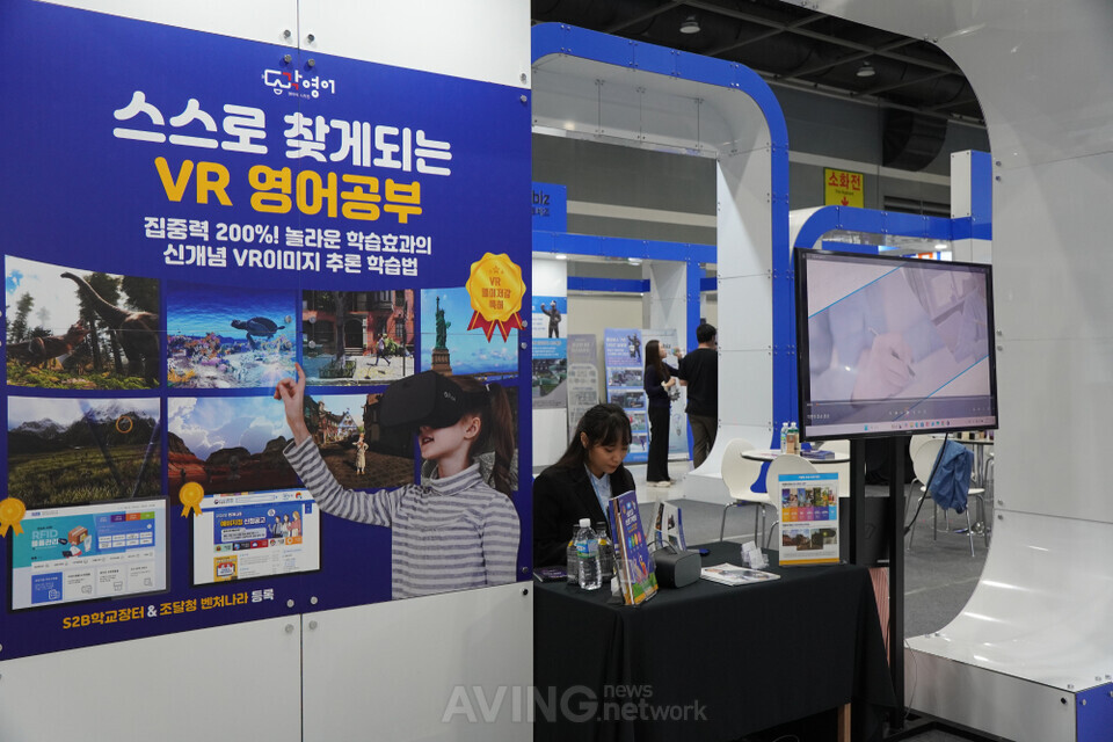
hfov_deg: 57.2
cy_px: 371
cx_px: 556
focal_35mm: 33
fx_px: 1020
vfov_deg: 40.0
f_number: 4
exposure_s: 1/160
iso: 800
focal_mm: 22
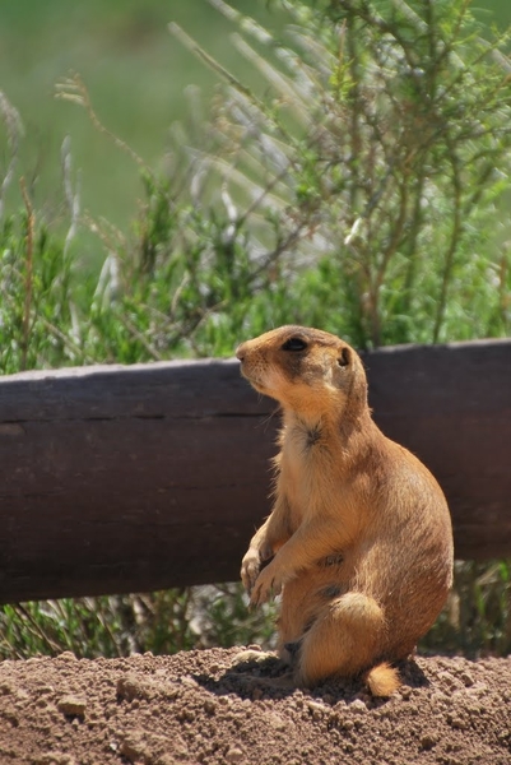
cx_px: 256
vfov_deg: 5.1
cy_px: 382
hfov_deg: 3.4
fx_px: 8608
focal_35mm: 405
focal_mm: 270
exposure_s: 1/320
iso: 100
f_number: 6.3
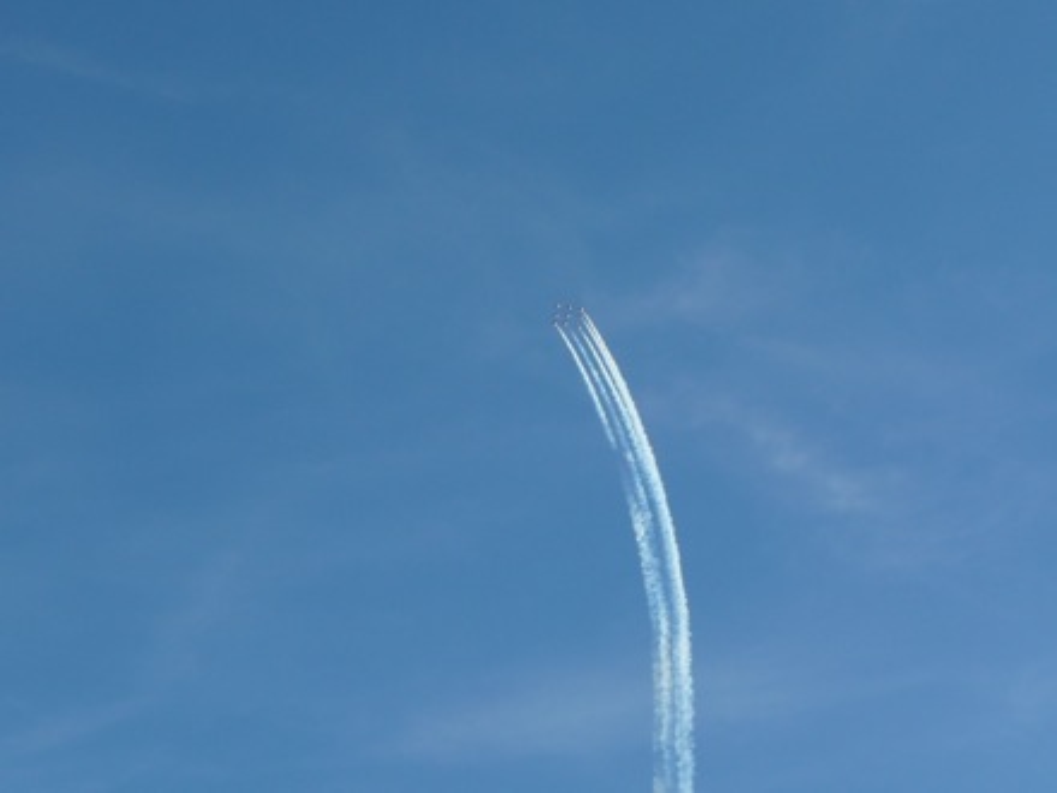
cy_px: 396
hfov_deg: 23.8
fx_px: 2504
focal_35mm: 82
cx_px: 528
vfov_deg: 18.0
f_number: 6.3
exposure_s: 1/400
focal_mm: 12.2
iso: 80
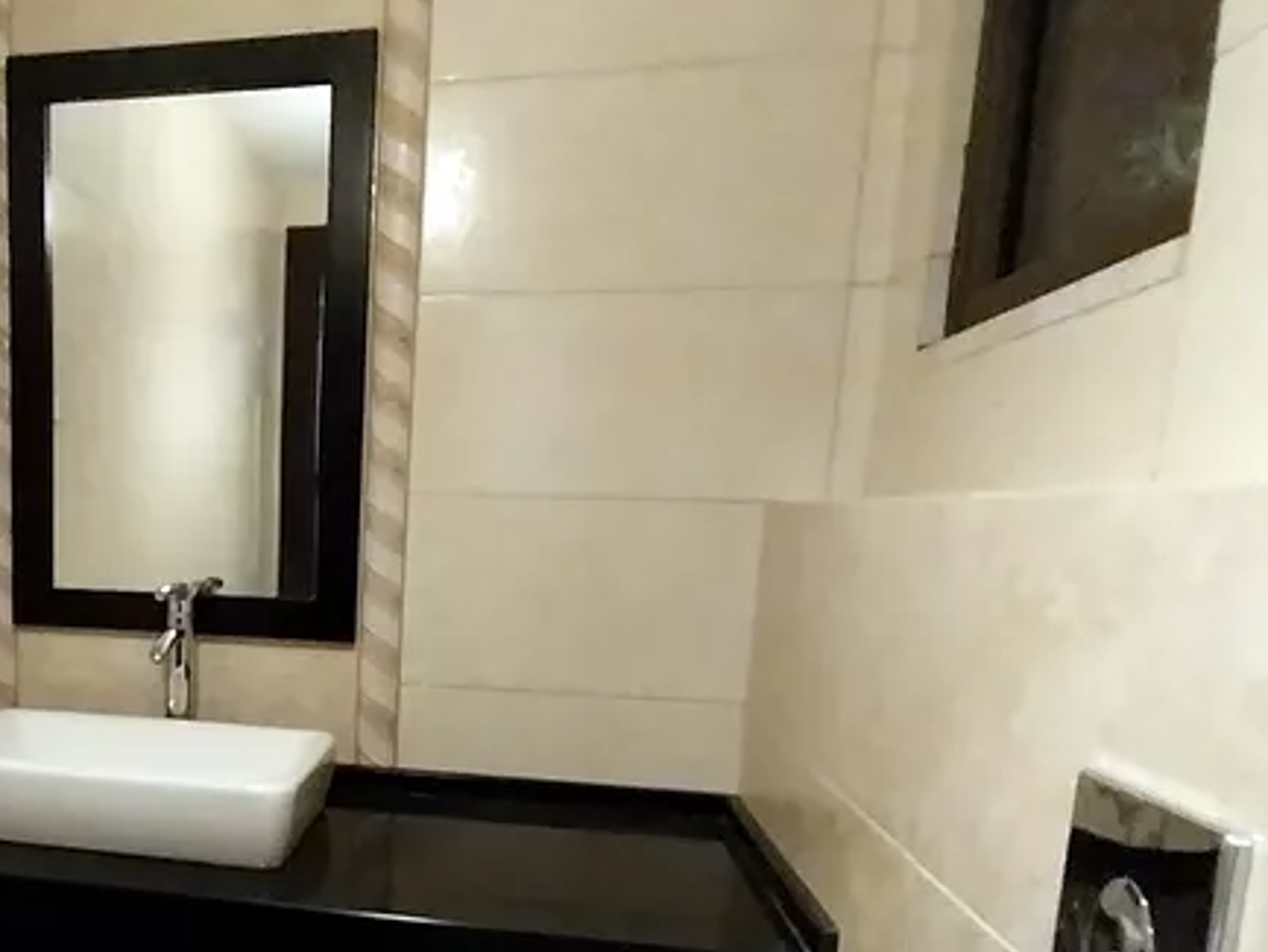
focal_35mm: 28
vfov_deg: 48.6
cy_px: 665
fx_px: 1026
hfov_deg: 59.6
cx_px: 300
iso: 500
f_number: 2.2
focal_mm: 1.3
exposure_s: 1/14
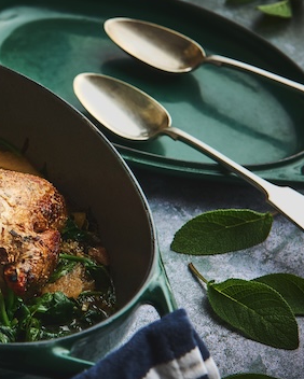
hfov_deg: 16.0
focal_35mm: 94
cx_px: -3
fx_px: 1056
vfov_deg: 20.4
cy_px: 198
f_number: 8
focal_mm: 56
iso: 100
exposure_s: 1/160
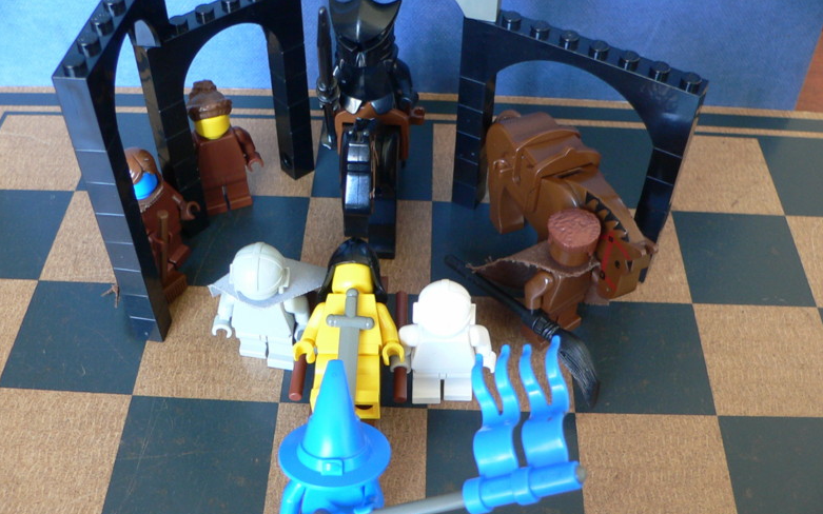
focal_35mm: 38
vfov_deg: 33.6
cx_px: 403
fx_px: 852
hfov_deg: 51.5
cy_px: 273
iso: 100
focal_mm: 4.6
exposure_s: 1/4
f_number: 2.8
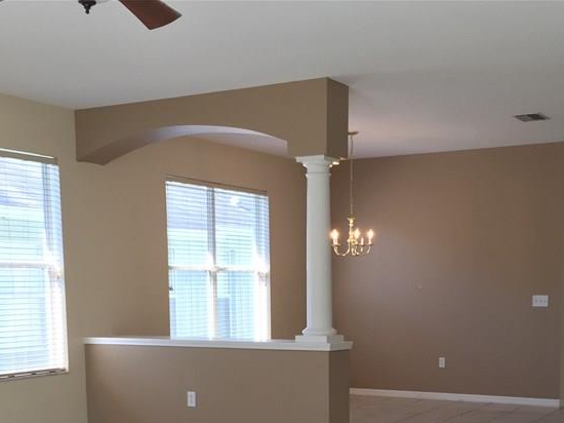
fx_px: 879
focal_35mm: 54
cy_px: 393
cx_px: 324
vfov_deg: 26.0
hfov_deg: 35.5
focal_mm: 4.15
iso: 40
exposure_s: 1/60
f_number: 2.2
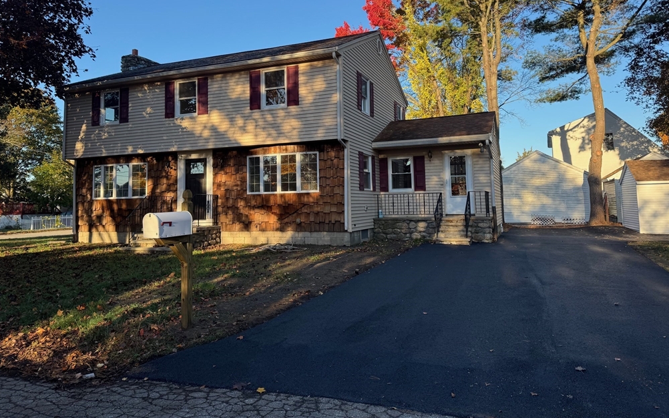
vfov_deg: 47.3
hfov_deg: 70.4
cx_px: 332
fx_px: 474
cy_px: 166
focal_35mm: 26
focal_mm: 6.76
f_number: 1.78
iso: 80
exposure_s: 1/1215
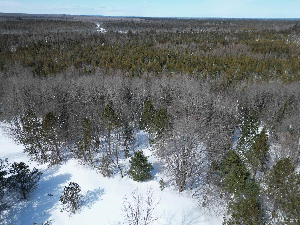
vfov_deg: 56.8
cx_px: 150
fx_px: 208
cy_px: 112
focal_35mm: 24
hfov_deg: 71.6
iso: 200
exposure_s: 1/3200
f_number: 1.7
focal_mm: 6.72
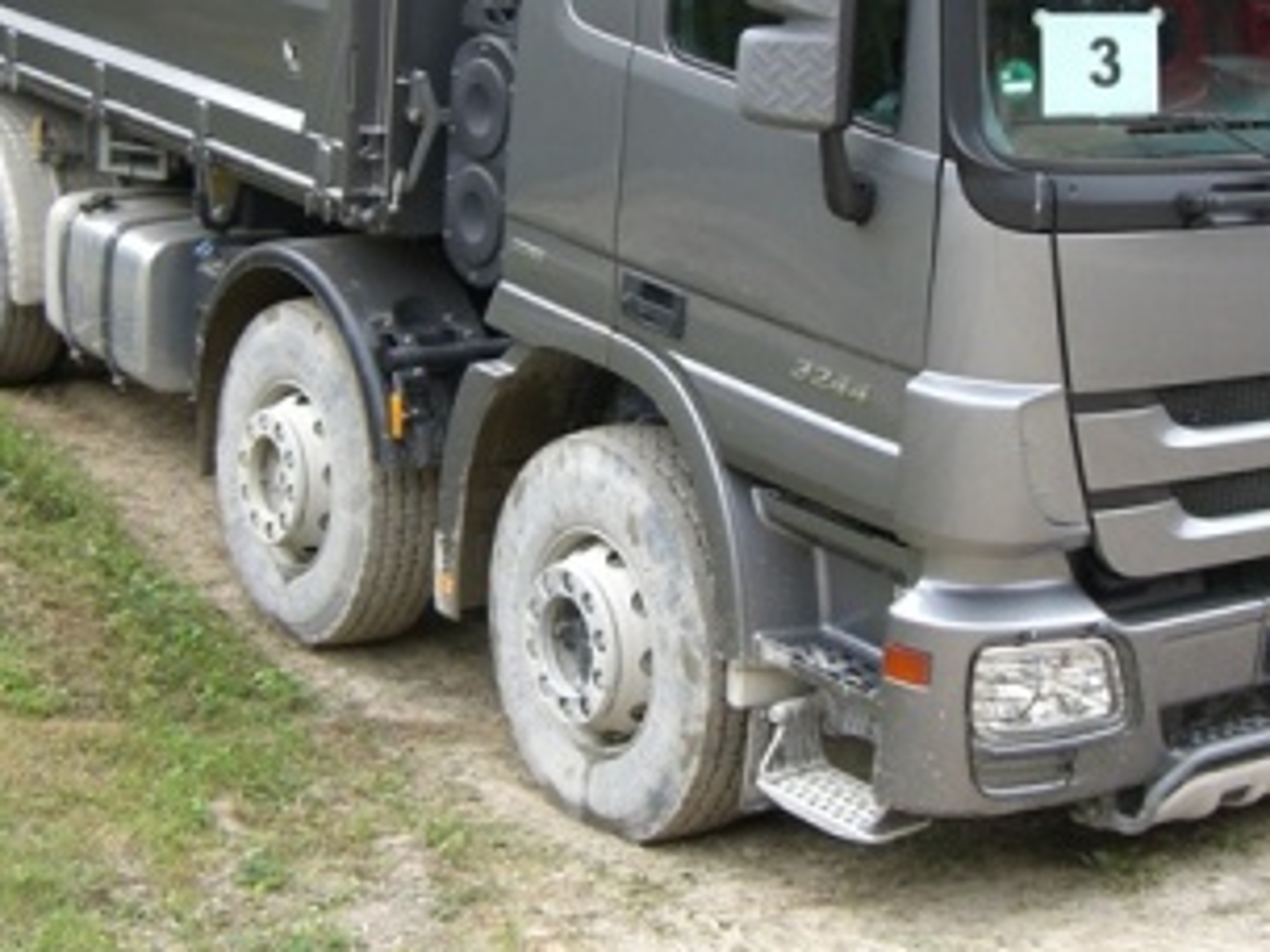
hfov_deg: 27.0
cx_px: 693
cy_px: 234
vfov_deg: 20.3
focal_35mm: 72
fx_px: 2642
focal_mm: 6.2
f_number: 2.7
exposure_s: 1/100
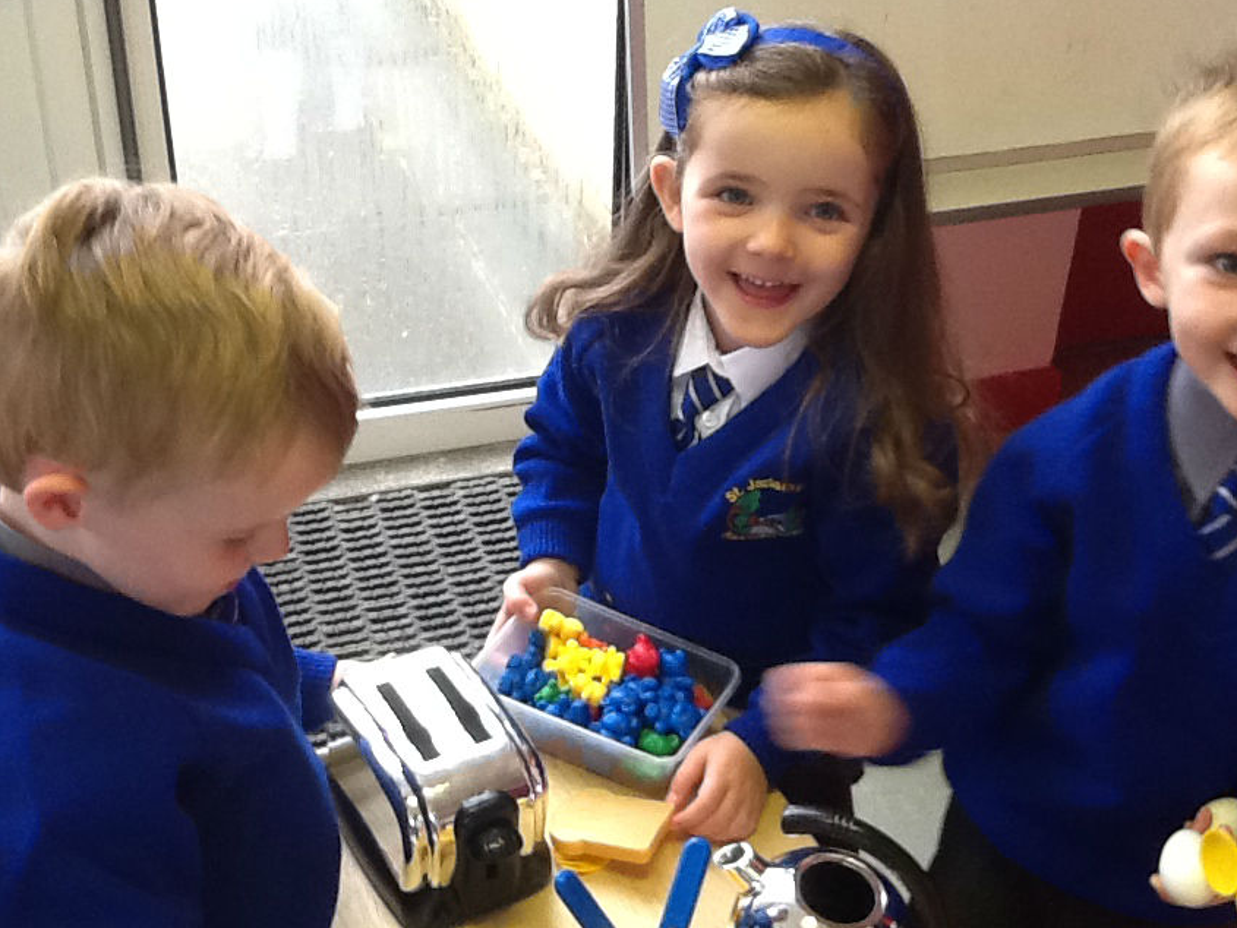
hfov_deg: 38.2
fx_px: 1787
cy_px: 518
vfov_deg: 29.1
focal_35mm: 50
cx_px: 643
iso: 100
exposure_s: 1/30
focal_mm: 2.03
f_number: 2.4
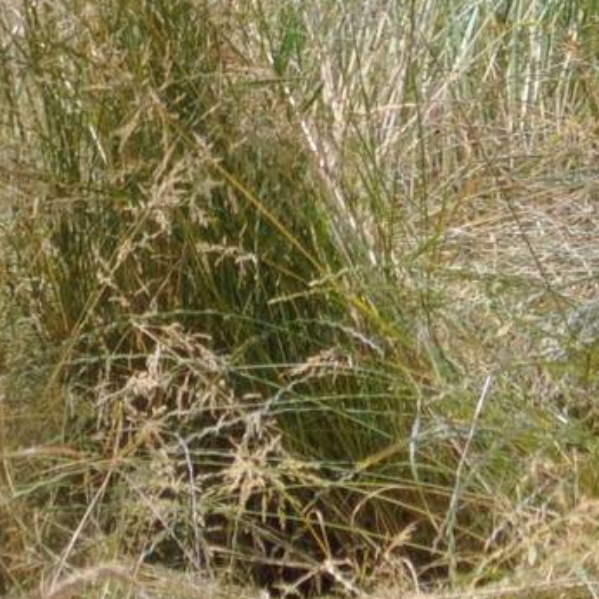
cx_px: 1345
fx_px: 25372
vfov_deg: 1.4
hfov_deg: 1.4
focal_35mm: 1296
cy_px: -229
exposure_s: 1/1250
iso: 400
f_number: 5
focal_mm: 220
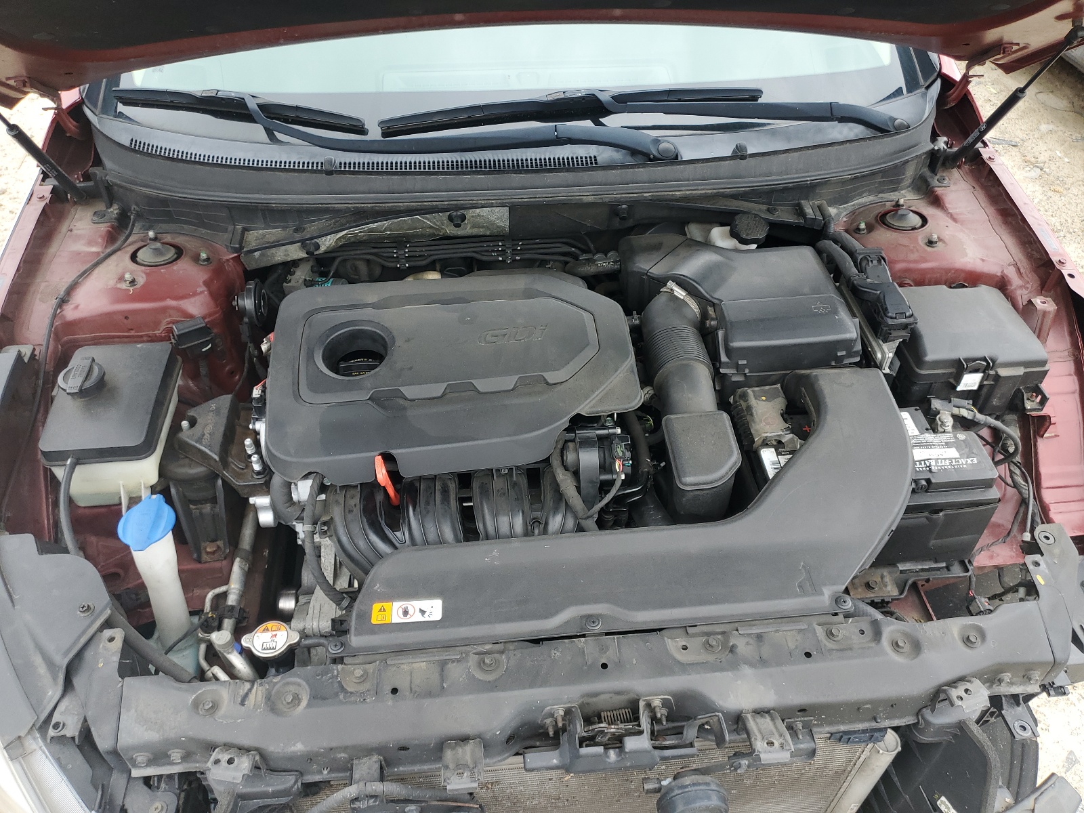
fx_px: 814
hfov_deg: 67.3
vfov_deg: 53.1
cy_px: 406
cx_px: 542
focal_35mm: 26
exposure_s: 1/208
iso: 50
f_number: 1.5
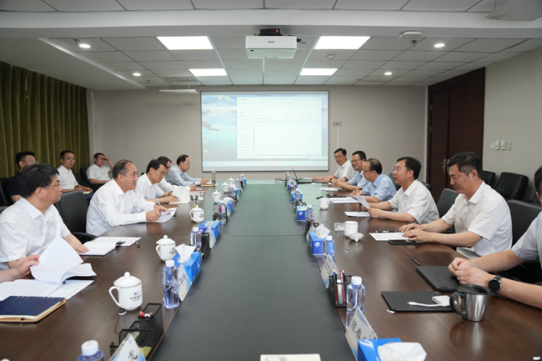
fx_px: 361
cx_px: 271
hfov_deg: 73.8
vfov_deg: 53.1
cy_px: 180
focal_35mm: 24
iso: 1600
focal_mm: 24
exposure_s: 1/320
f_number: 3.2
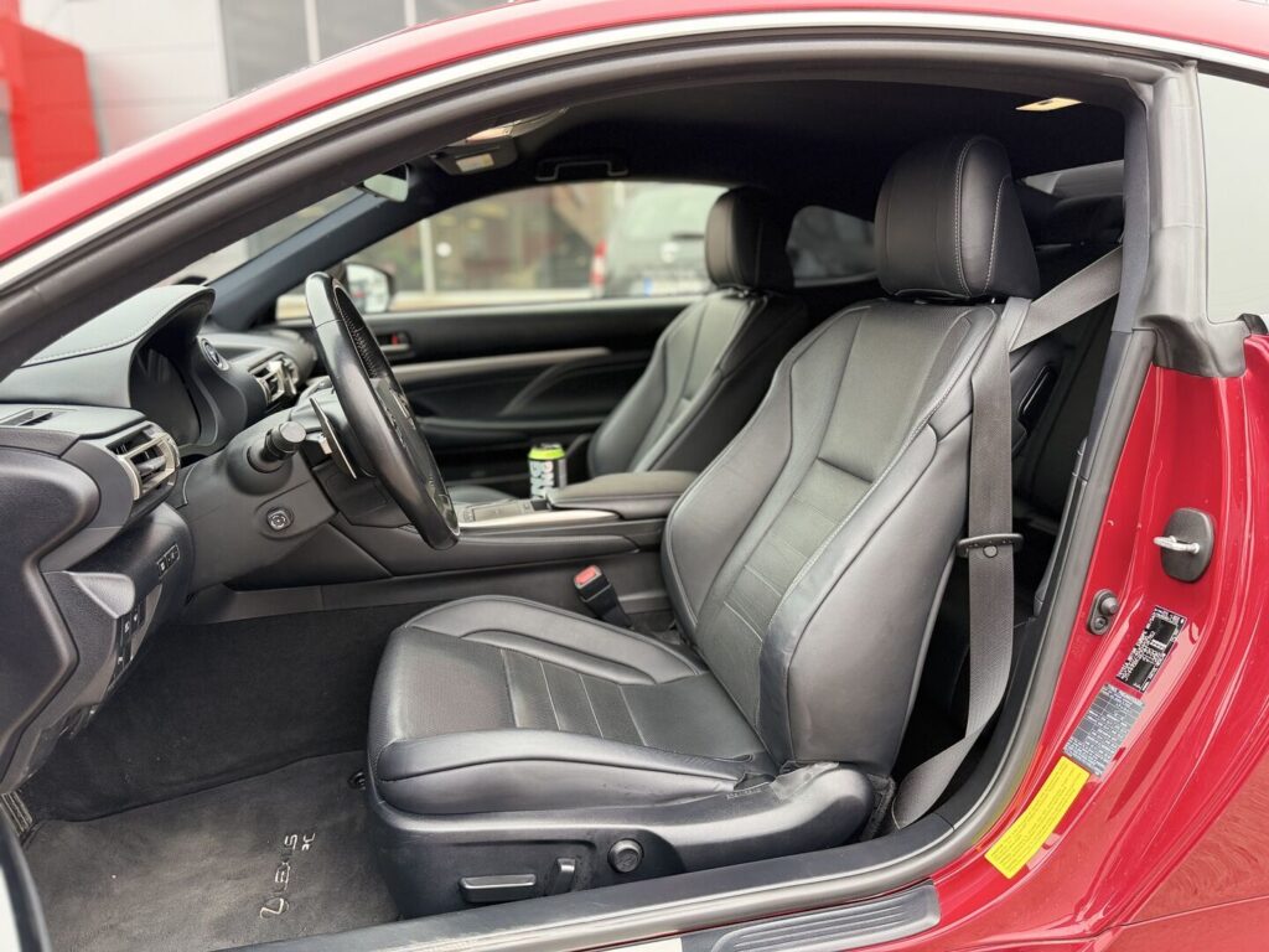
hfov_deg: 71.6
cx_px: 634
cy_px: 476
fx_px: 880
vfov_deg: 56.8
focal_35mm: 24
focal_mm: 6.76
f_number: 1.78
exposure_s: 1/217
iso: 200
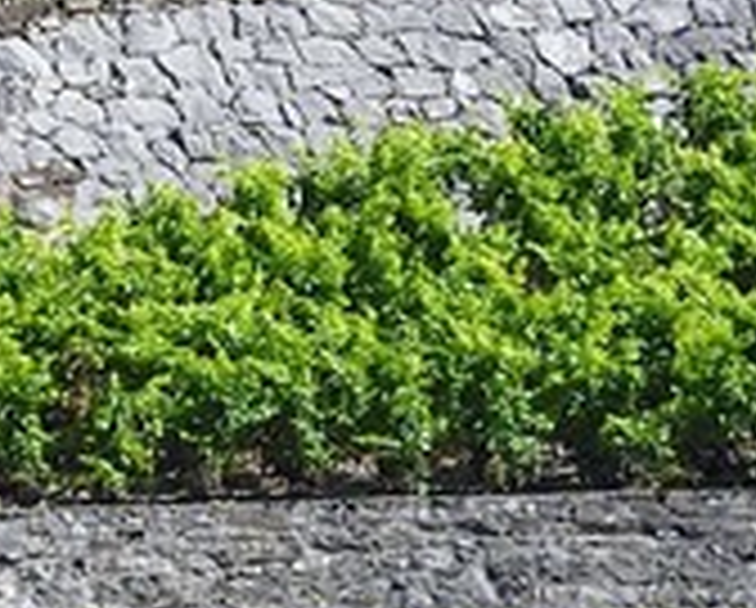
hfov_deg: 1.1
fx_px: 39941
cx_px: -2592
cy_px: 396
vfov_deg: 0.9
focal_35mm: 1782
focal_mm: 200
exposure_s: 1/250
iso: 200
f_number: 10
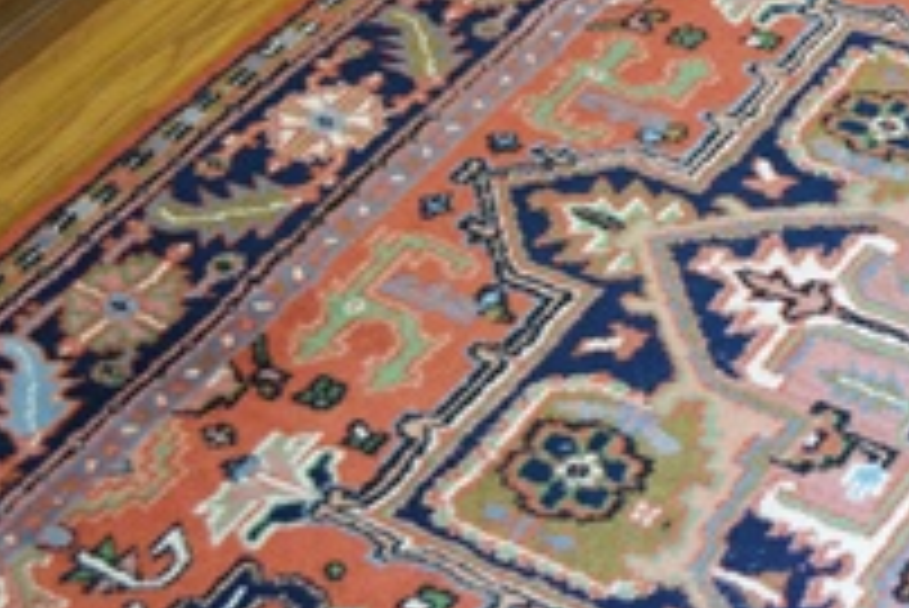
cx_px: 1084
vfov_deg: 13.9
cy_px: 149
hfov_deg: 19.6
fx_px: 2476
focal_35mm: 98
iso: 1100
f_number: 3.8
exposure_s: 1/30
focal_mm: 22
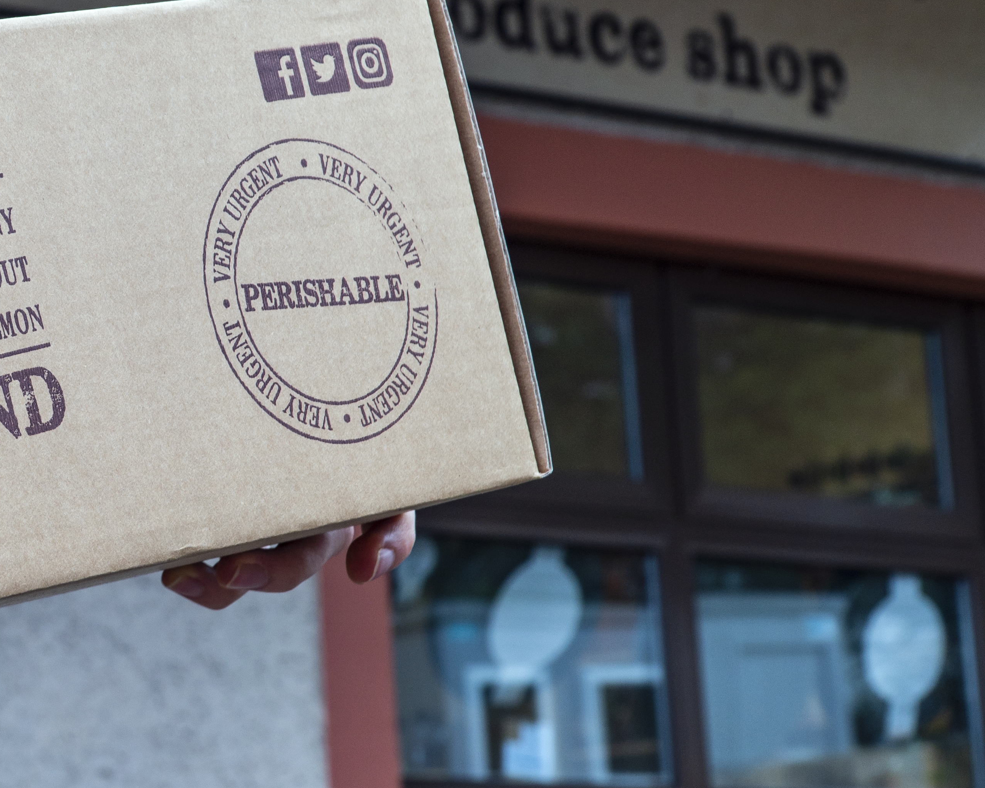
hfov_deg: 16.5
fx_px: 3265
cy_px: 303
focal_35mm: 112
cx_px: -149
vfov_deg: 13.8
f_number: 7.1
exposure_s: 1/30
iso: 100
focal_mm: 34
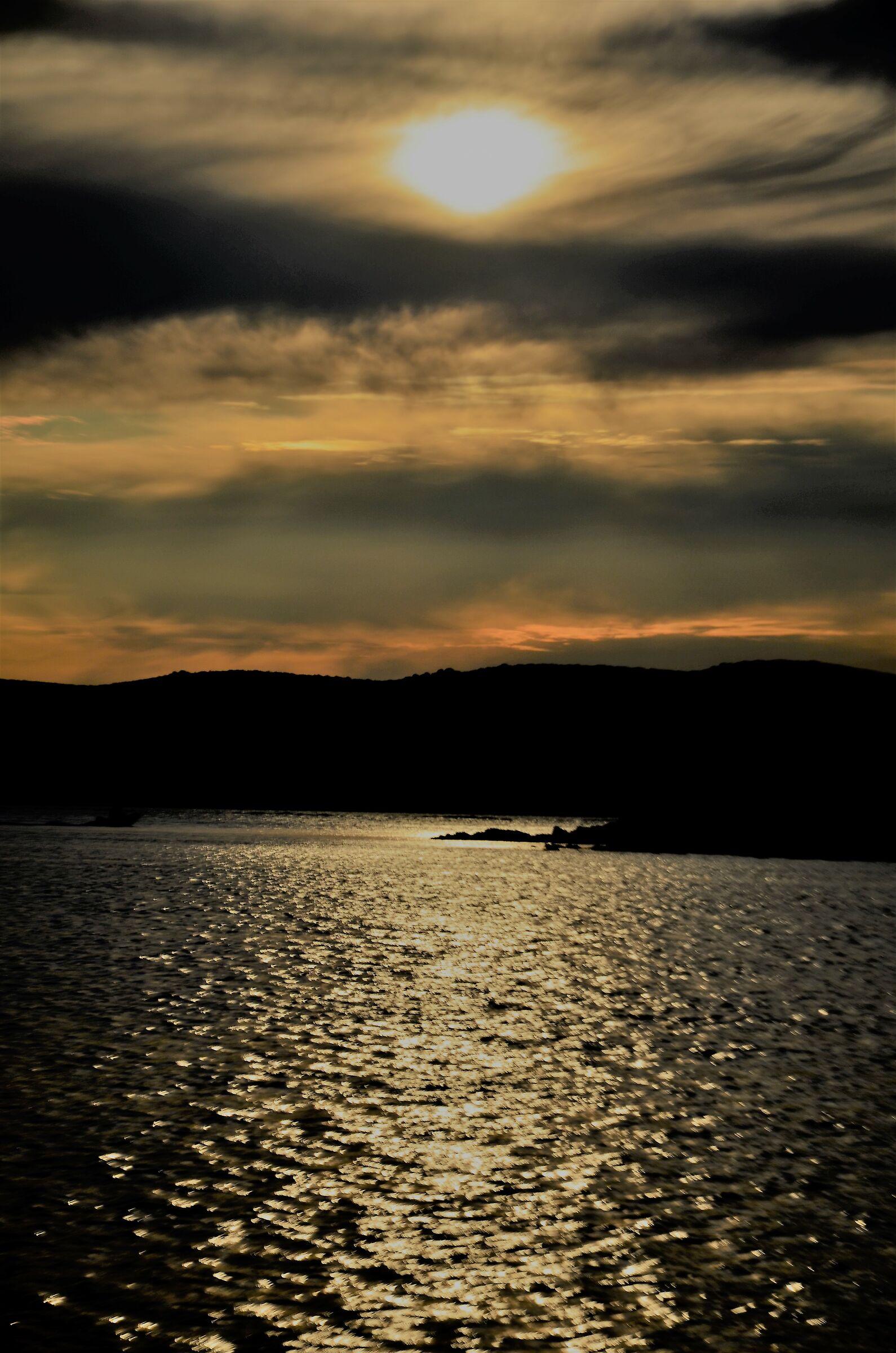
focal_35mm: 128
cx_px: 448
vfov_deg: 16.1
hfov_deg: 10.7
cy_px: 676
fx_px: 4780
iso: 100
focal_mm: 85
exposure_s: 1/2500
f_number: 6.3
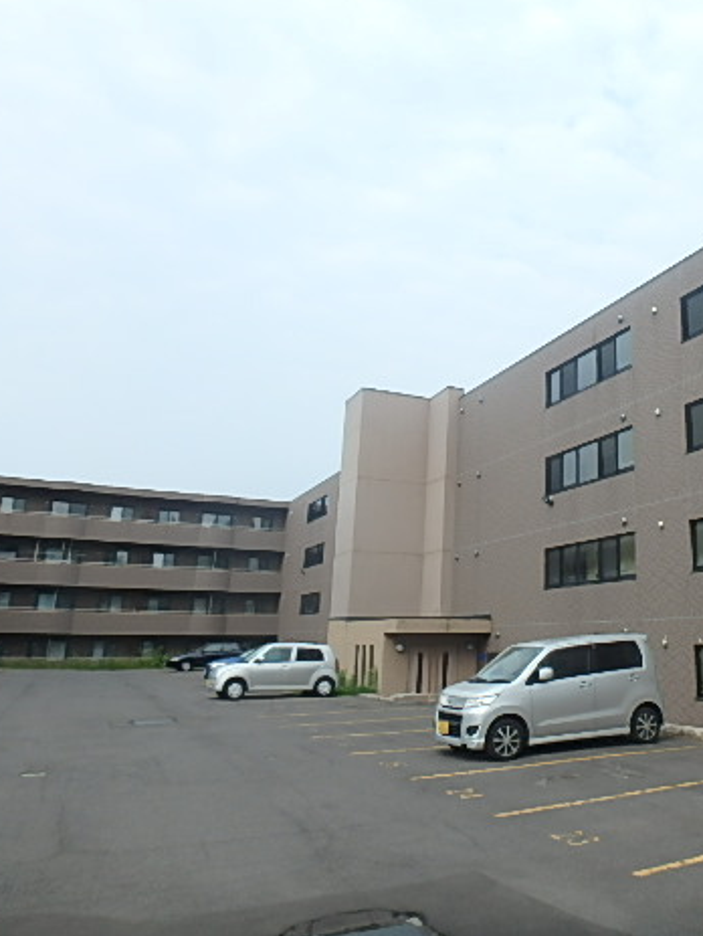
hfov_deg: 44.5
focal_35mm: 29
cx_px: 616
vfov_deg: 61.6
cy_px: 455
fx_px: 784
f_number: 3.5
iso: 125
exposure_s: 1/800
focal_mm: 3.7
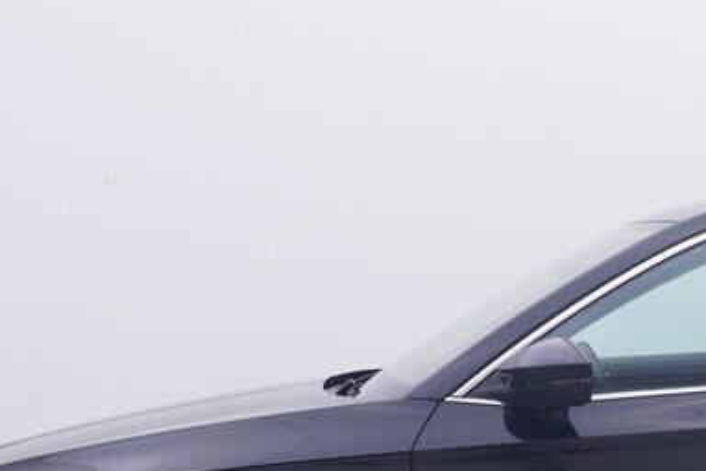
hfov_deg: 22.2
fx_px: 1665
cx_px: 841
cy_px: 748
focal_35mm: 85
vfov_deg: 14.8
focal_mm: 15
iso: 200
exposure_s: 1/80
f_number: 5
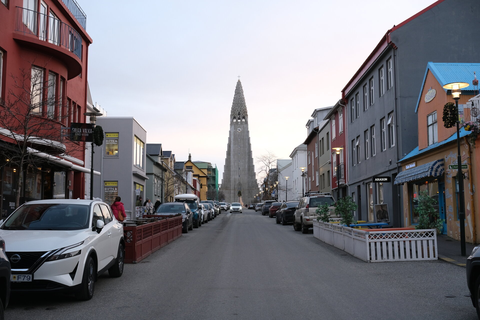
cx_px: 240
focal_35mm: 41
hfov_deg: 47.4
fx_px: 547
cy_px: 160
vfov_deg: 32.6
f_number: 8
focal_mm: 27
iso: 800
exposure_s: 1/100
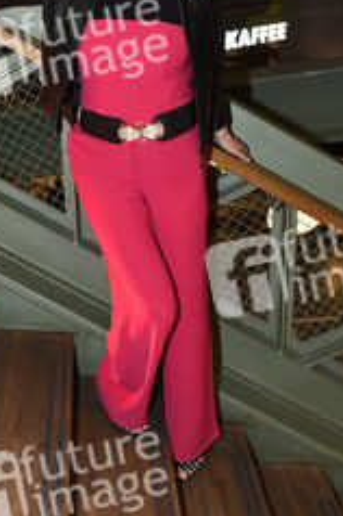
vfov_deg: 45.5
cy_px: 158
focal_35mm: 42
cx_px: 119
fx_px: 602
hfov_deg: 31.6
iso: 1250
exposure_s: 1/50
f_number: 5
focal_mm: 17
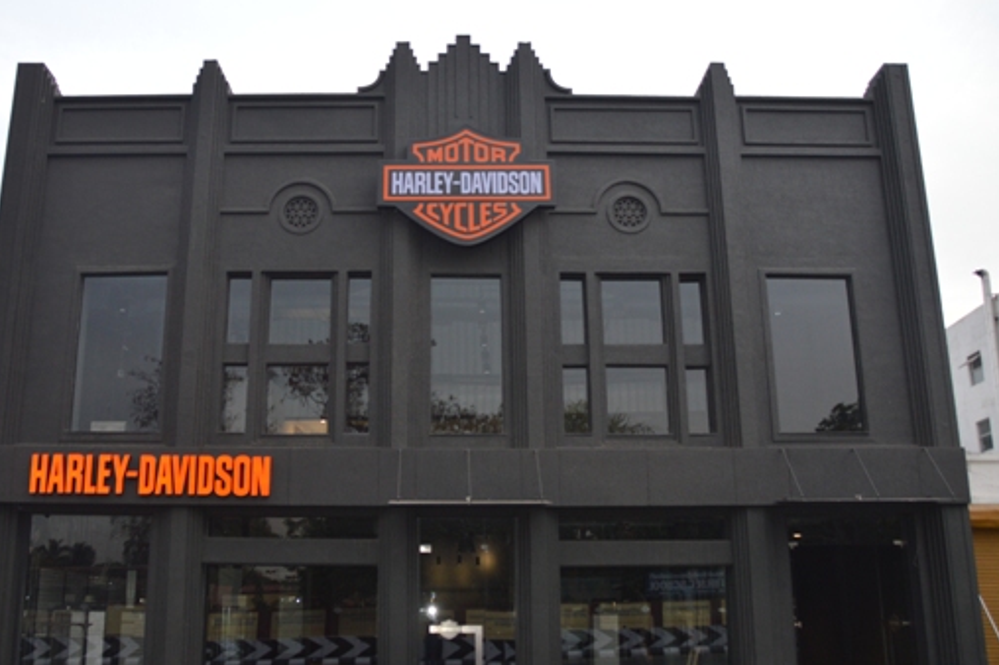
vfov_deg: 38.8
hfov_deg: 55.7
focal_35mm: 34
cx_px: 435
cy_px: 344
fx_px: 943
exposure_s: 1/60
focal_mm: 18
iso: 400
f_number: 4
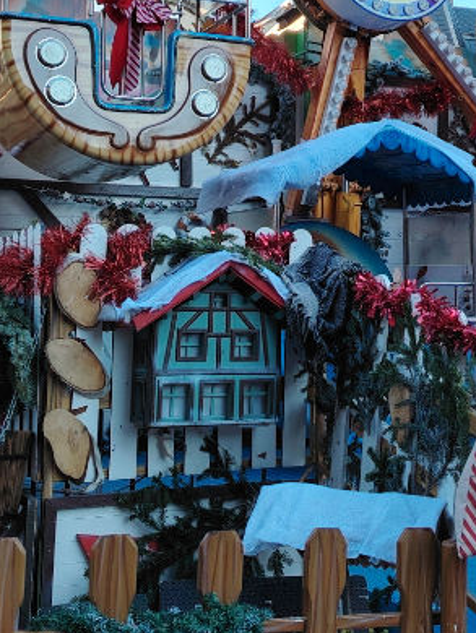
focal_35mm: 63
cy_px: 153
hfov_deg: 23.2
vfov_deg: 30.2
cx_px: 336
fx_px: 1154
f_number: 1.8
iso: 100
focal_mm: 5.2
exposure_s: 1/148
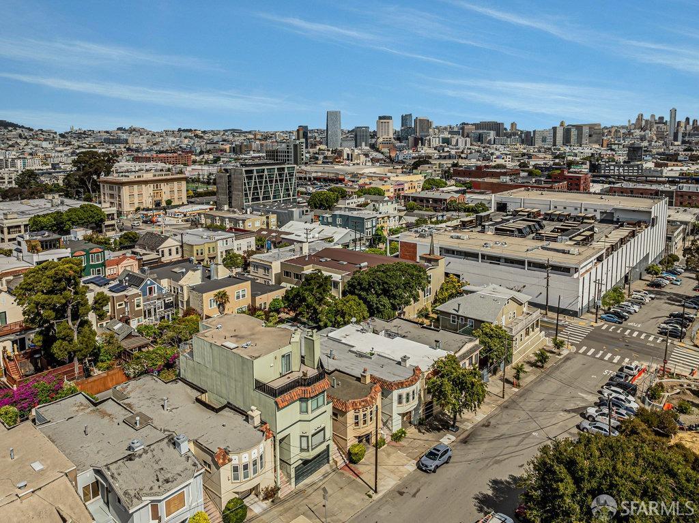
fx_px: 484
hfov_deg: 71.6
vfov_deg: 56.8
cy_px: 262
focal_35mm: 24
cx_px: 350
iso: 100
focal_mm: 12.29
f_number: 2.8
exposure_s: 1/800
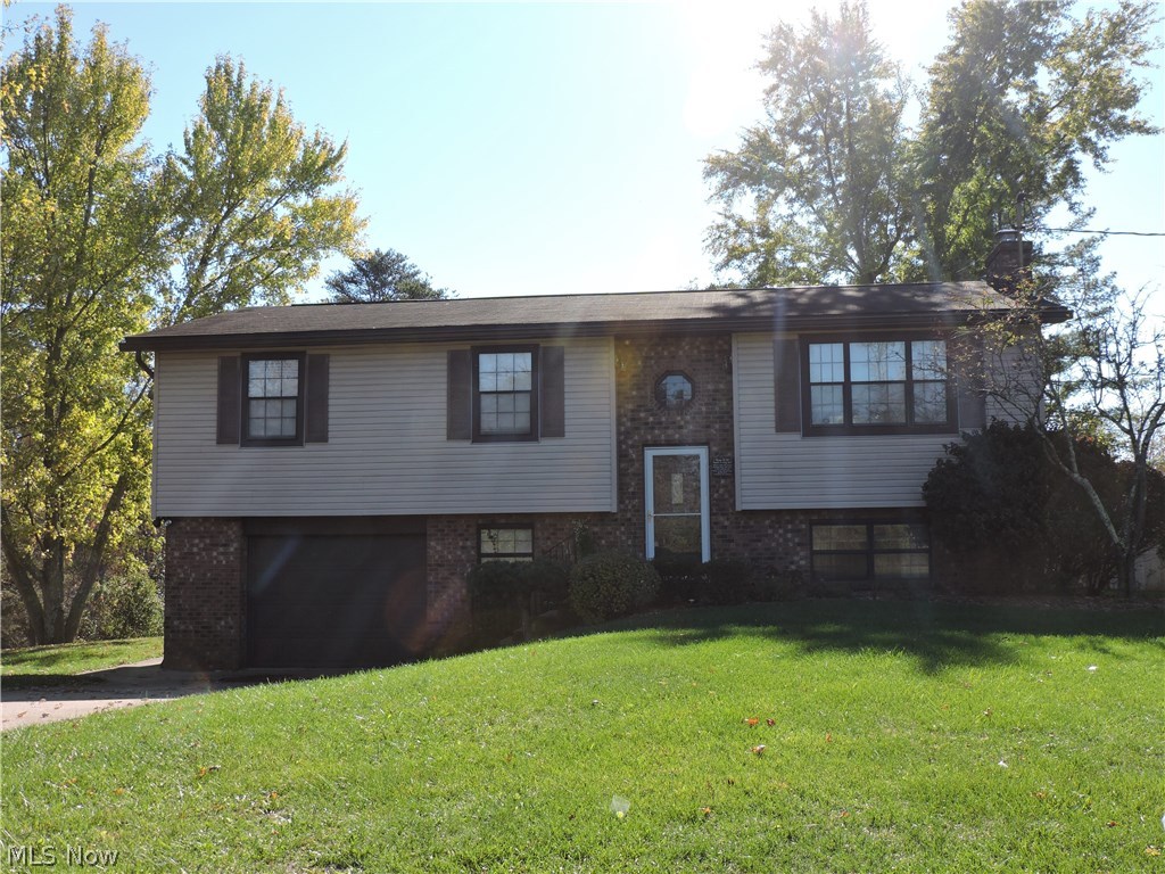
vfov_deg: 40.7
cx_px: 582
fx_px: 1178
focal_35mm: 35
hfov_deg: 52.6
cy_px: 437
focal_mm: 6.2
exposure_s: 1/500
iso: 100
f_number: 3.3
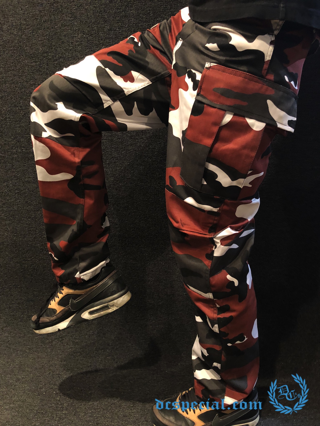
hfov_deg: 49.7
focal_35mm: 28
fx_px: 345
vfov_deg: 63.4
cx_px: 160
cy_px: 213
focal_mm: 4
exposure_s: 1/8
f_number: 1.8
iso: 80
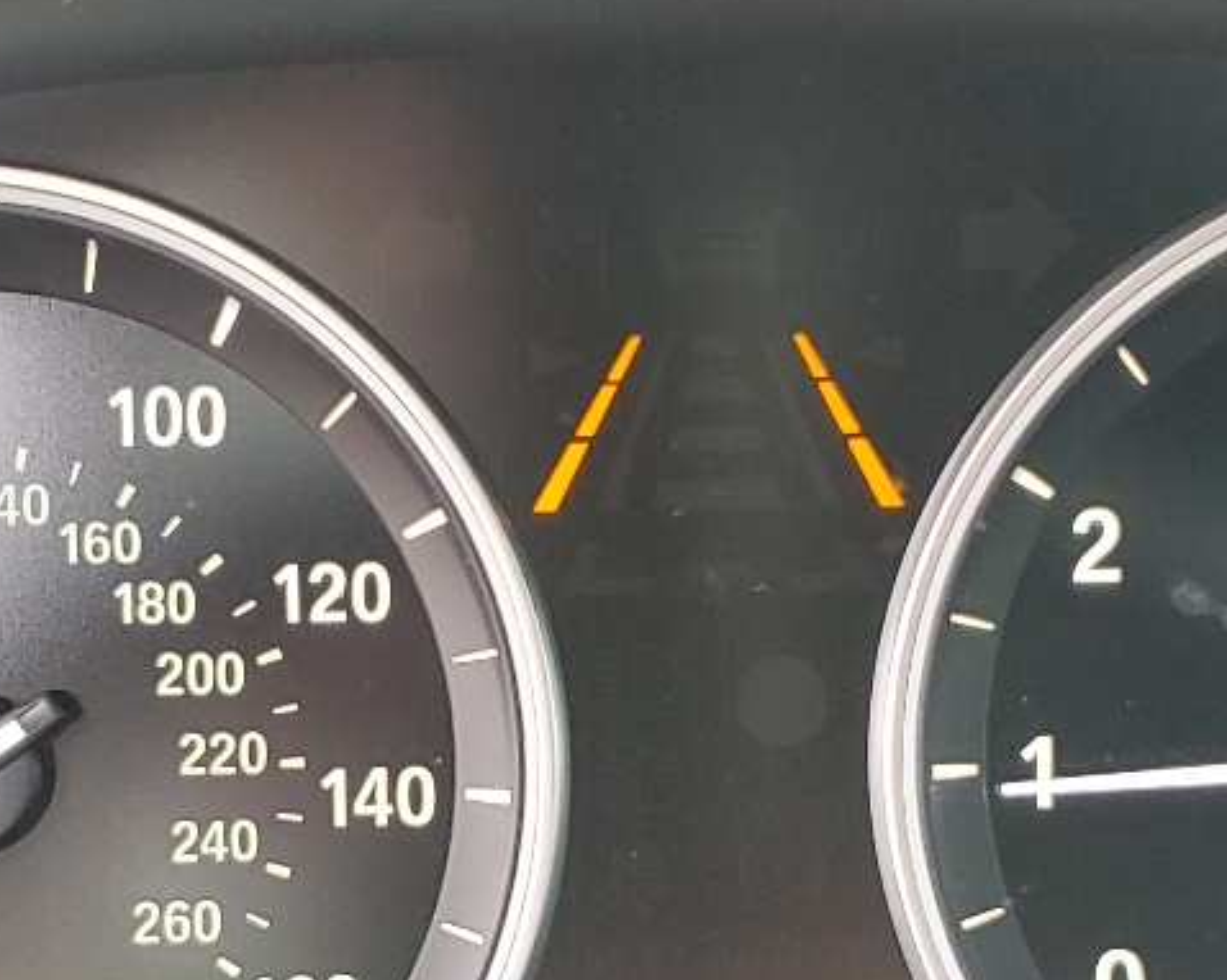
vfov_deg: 17.9
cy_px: 824
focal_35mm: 85
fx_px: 3085
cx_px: 616
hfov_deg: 22.5
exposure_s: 1/120
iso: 97
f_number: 1.5
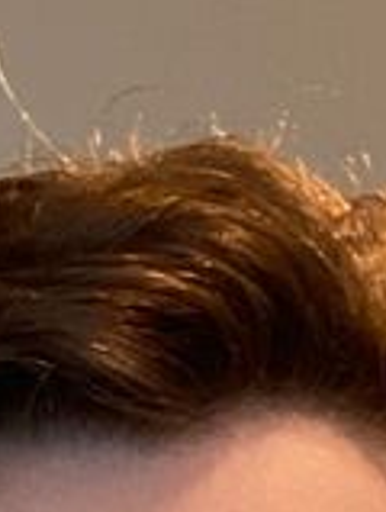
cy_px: 1480
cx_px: 159
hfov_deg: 7.9
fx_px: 2784
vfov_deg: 8.8
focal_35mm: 188
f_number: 2.2
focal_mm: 2.71
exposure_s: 1/40
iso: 320
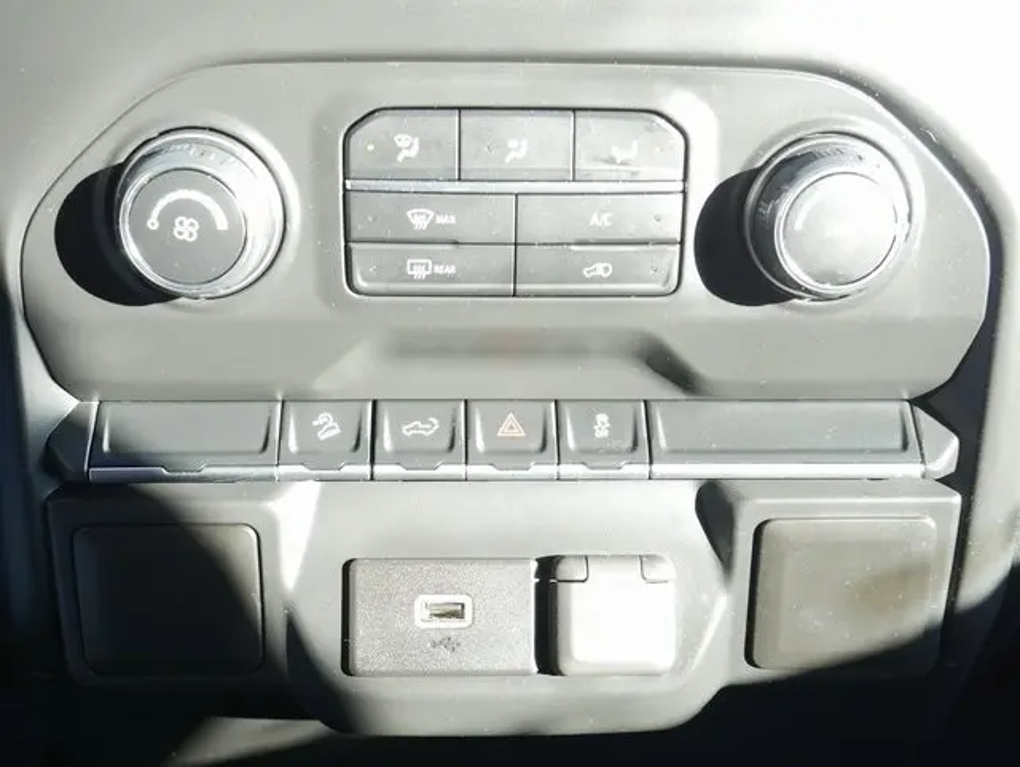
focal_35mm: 42
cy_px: 384
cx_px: 510
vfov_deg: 34.4
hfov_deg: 44.8
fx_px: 1239
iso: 800
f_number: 5
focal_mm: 21
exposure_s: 1/60
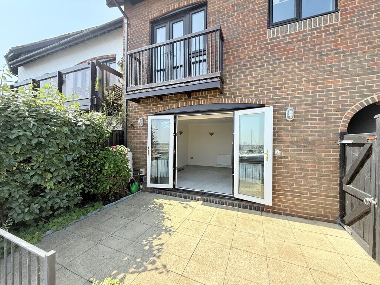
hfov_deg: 102.1
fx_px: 154
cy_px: 142
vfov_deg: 85.7
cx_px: 190
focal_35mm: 14
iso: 50
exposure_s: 1/535
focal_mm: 2.22
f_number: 2.2
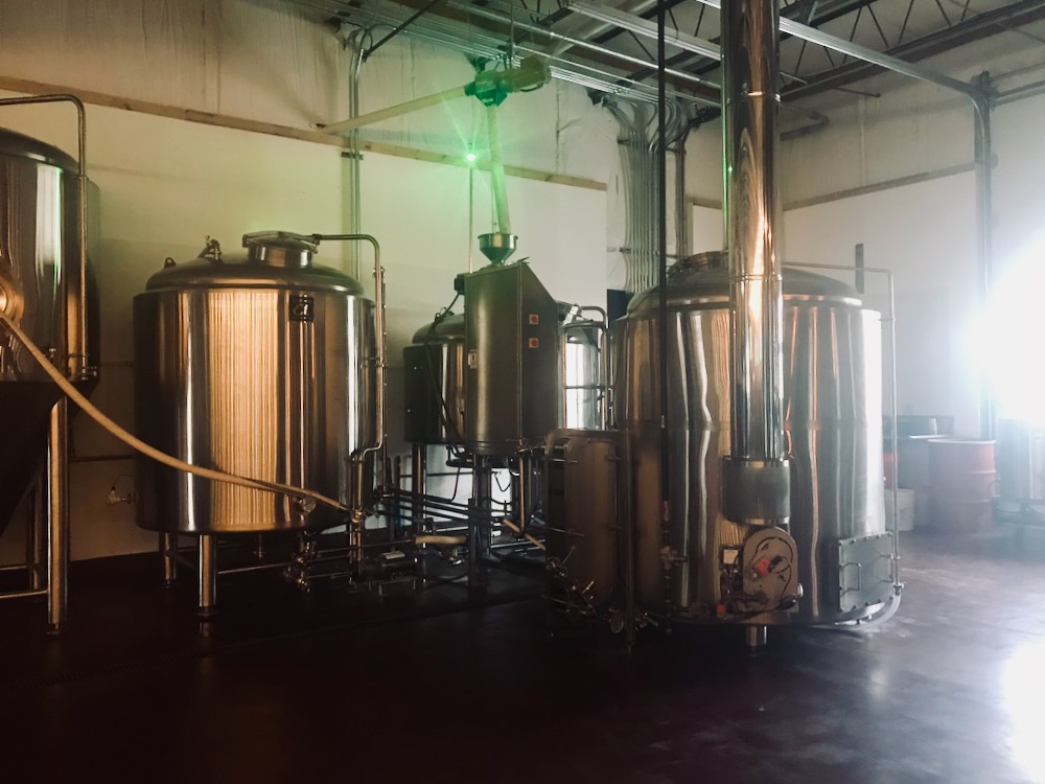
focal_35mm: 28
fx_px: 845
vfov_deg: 49.7
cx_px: 522
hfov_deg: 63.4
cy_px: 392
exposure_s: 1/12
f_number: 1.8
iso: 100
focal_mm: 3.99
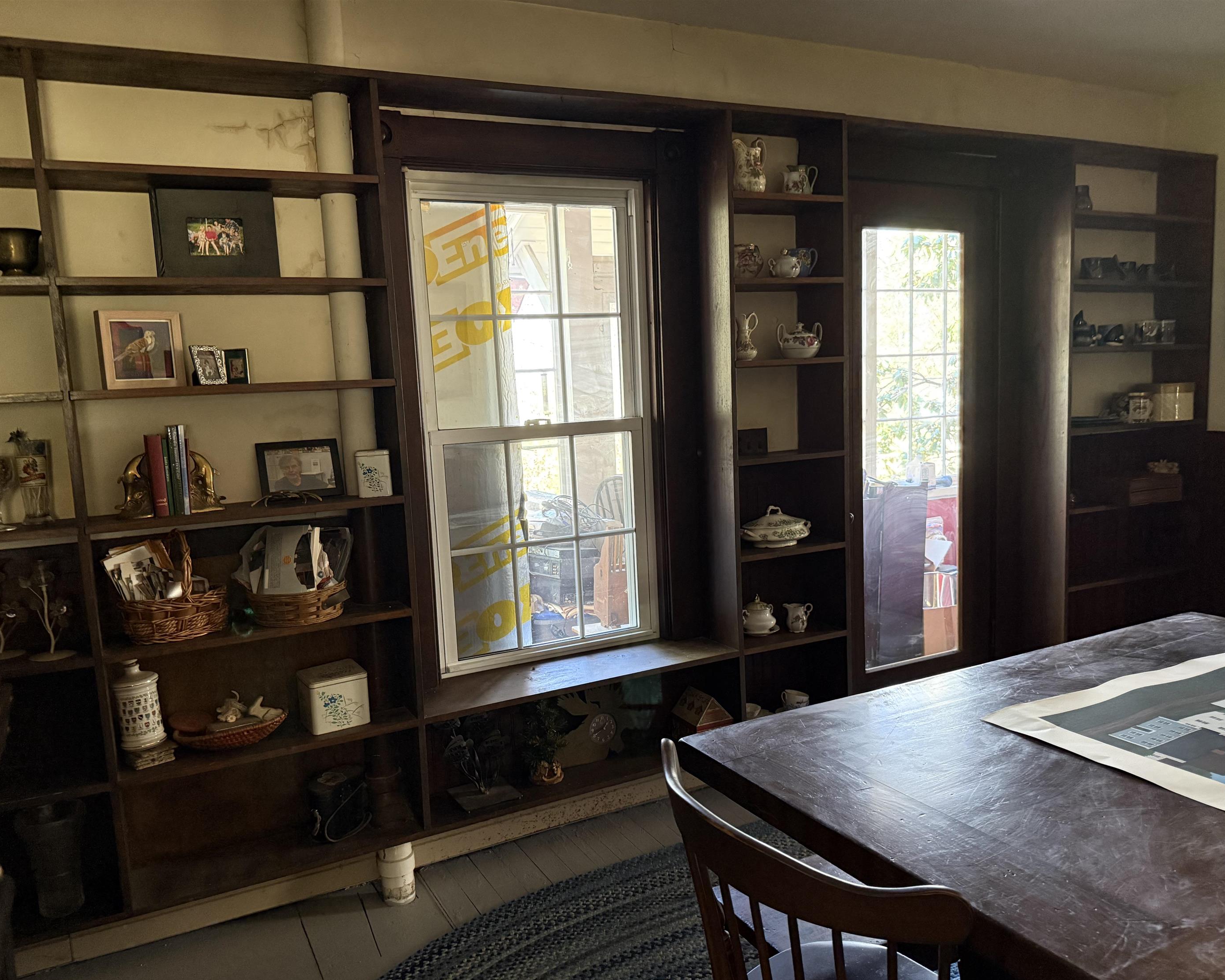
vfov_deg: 54.9
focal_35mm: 26
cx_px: 586
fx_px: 943
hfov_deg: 66.0
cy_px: 509
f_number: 1.78
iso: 800
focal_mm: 6.76
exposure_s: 1/59
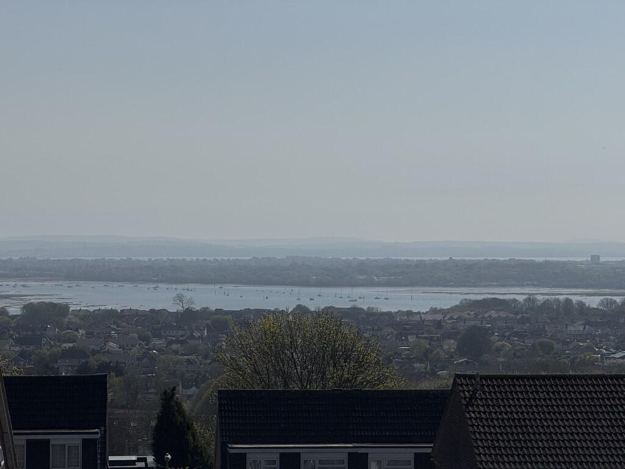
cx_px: 312
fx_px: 2167
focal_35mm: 120
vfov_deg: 12.3
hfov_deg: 16.4
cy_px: 234
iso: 40
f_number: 2.8
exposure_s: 1/6289
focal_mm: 15.66
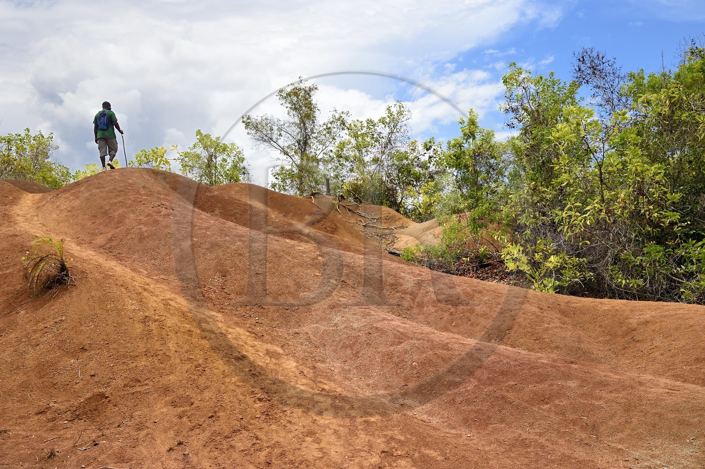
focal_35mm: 40
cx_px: 352
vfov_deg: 33.3
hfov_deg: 48.5
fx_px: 783
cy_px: 234
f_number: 13
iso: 200
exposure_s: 1/320
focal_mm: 40
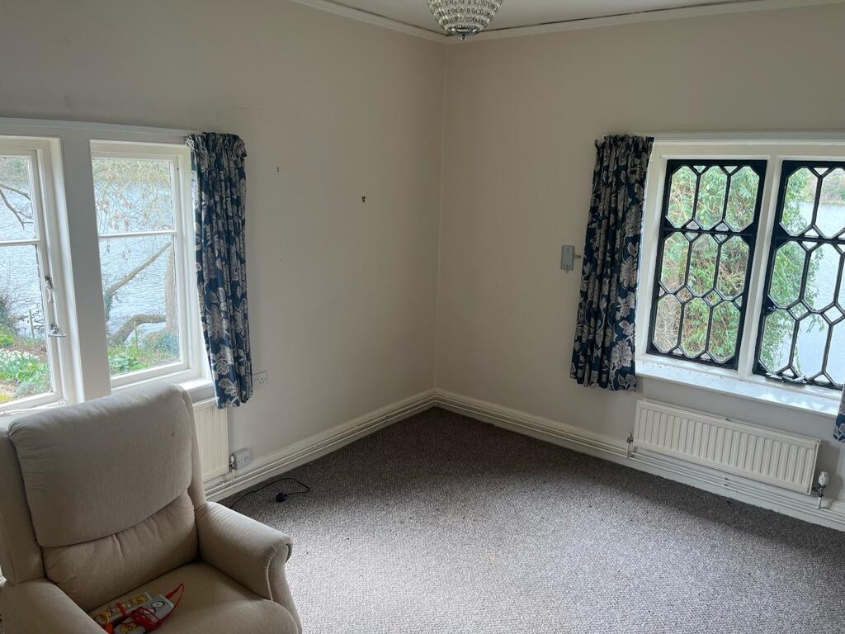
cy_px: 317
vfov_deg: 53.1
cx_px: 422
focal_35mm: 26
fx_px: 635
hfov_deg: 67.3
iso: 80
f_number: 1.6
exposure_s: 1/121
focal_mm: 5.1
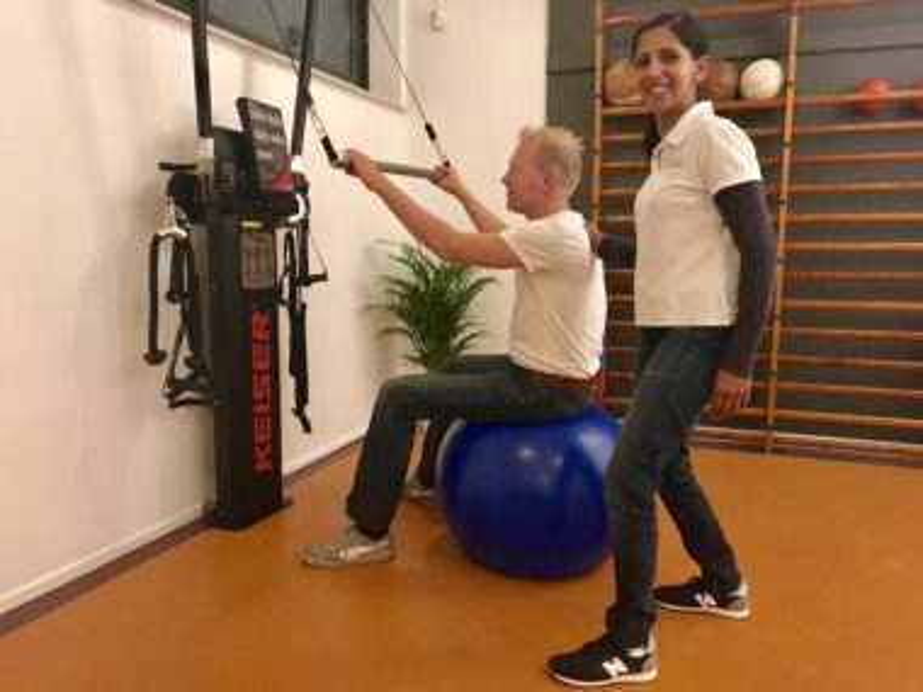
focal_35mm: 28
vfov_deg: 49.7
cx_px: 462
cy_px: 346
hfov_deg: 63.4
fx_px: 747
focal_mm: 3.99
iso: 100
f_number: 1.8
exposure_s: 1/17
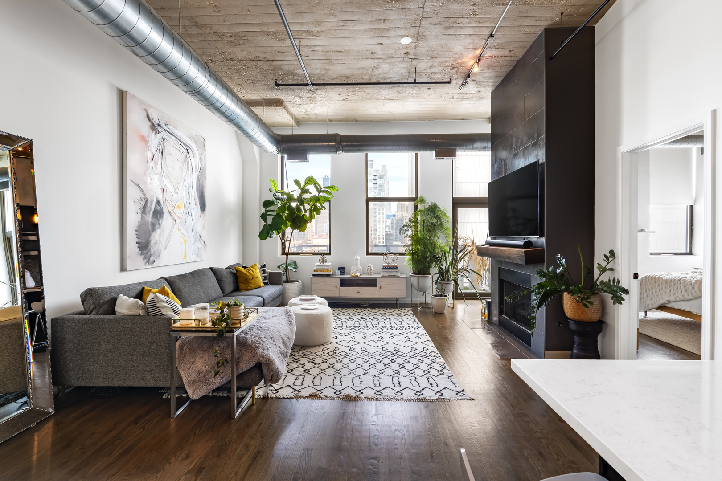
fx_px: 321
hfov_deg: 96.7
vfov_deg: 73.7
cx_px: 361
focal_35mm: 16
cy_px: 240
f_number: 11
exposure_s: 1.6
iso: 100
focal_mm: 16
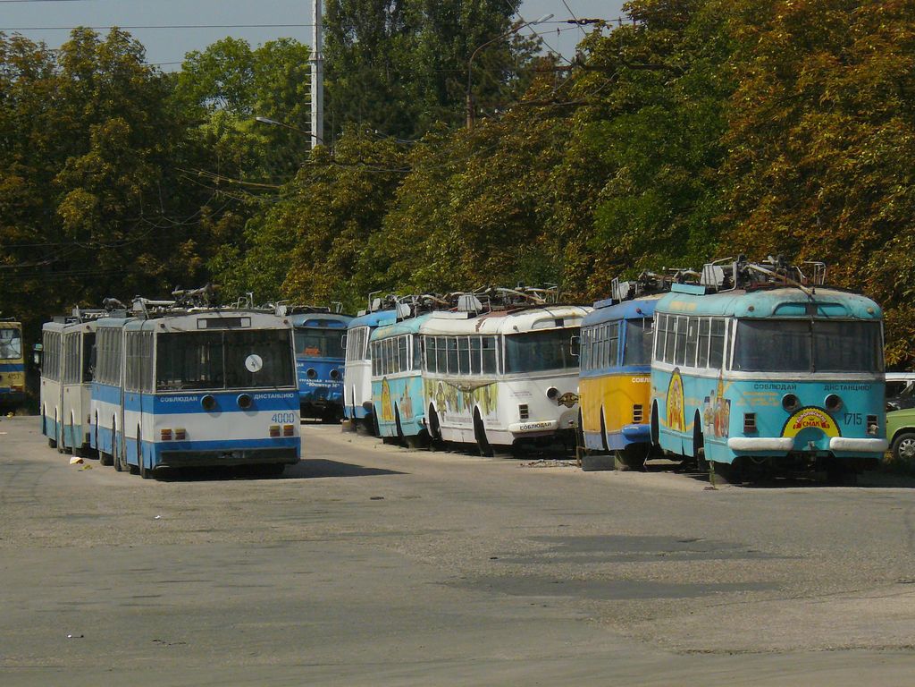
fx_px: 6159
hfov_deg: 8.5
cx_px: 458
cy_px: 344
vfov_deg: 6.4
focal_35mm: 233
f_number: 6.3
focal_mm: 38.9
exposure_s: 1/1600
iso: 200
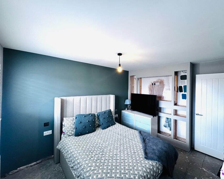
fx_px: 99
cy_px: 88
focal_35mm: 15
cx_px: 122
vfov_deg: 84.0
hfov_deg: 96.5
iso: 250
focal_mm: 2.22
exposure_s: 1/100
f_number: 2.2
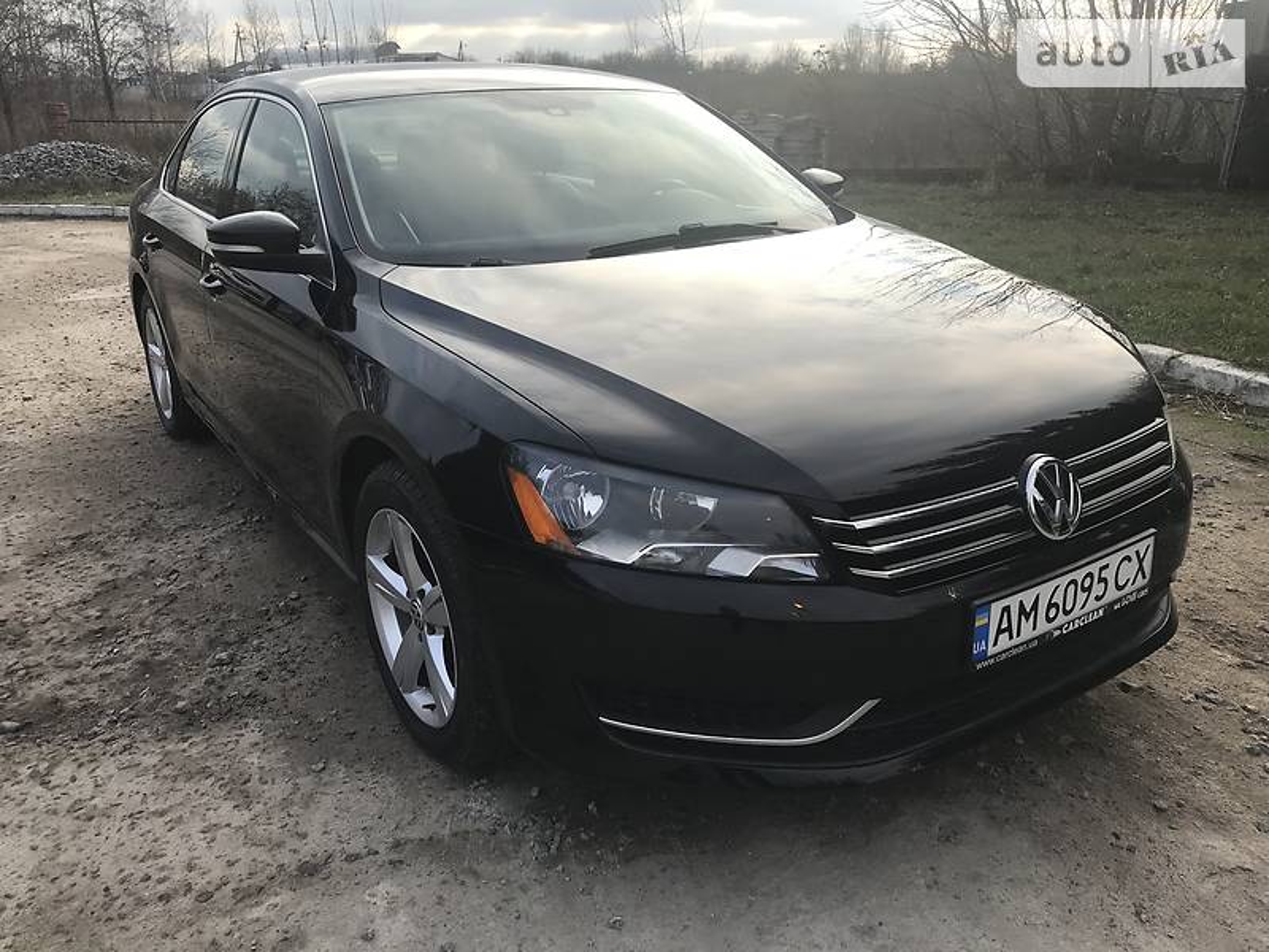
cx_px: 634
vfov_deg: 49.7
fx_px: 1026
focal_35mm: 28
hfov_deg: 63.4
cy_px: 476
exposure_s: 1/870
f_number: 1.8
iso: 20
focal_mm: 4
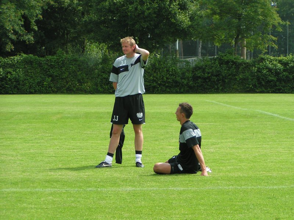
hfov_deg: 13.2
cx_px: 147
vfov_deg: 9.9
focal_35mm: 150
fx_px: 1274
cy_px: 110
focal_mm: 22.9
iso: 50
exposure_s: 1/640
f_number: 3.5
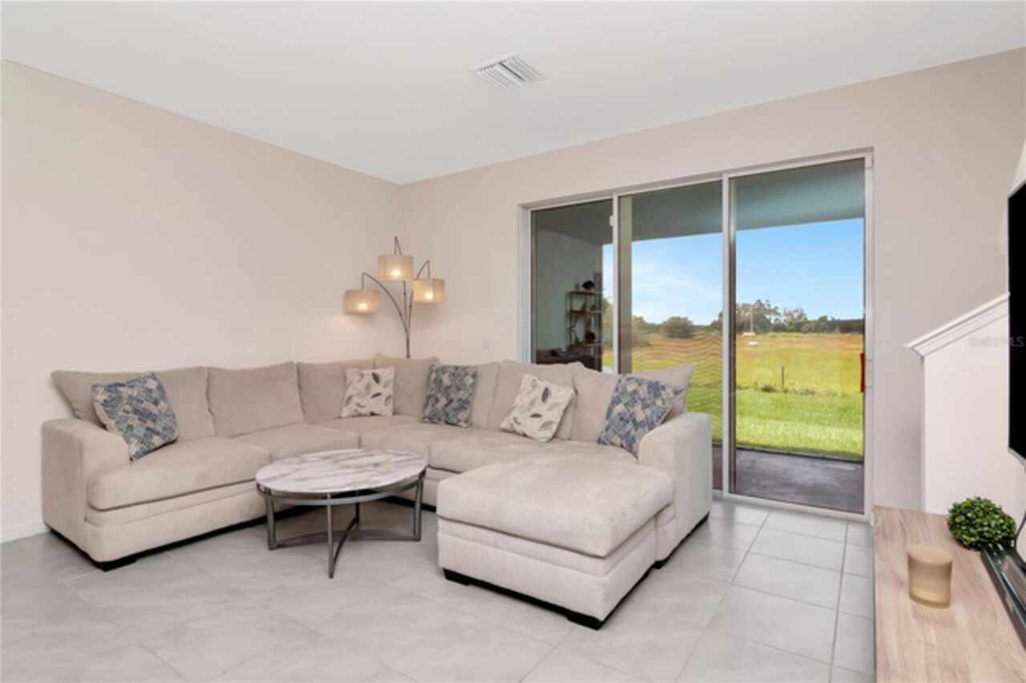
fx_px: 513
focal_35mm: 18
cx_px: 513
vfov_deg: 67.3
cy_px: 342
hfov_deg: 90.0
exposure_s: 1/200
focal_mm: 12
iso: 1000
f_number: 10
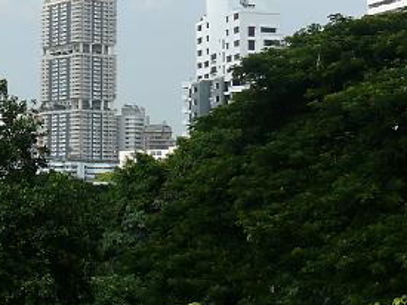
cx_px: -4
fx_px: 1199
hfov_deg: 18.7
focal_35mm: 102
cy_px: 30
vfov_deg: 14.3
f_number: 6.3
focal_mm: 7.4
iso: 100
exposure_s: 1/400
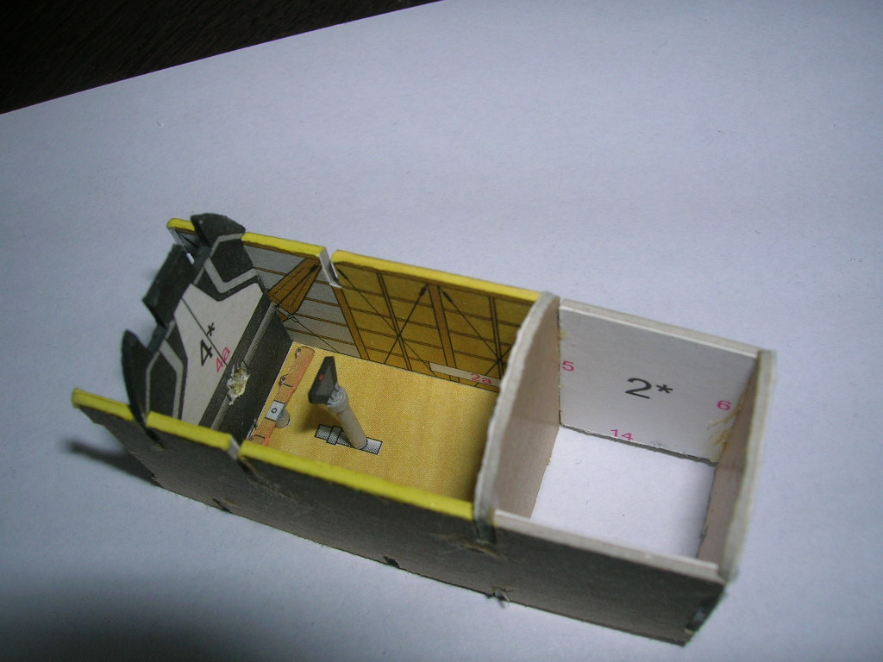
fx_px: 867
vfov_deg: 41.8
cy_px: 331
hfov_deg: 54.0
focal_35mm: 34
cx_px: 442
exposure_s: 1/60.1
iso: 50
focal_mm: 5.7
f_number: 4.9
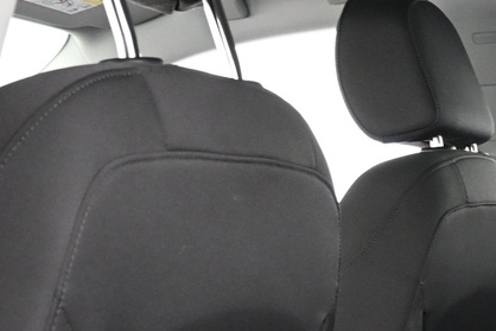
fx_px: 1282
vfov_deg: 13.8
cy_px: 502
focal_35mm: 93
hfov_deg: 20.9
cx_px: 535
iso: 1600
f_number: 3.5
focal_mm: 16
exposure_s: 1/13
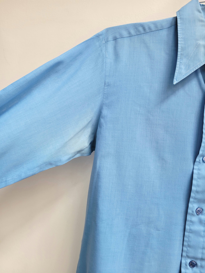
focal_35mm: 26
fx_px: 205
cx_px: 102
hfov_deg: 53.1
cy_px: 136
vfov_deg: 67.3
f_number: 1.8
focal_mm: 5.4
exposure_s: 1/120
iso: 64
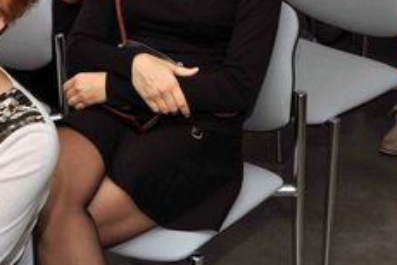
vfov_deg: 14.5
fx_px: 1027
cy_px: -9
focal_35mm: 93
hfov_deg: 21.4
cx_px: 40
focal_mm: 22
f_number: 13
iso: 800
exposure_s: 1/60
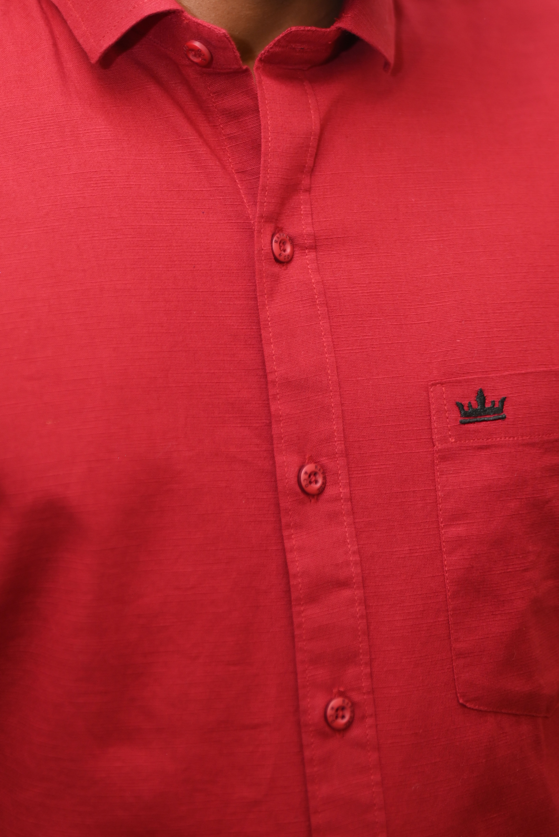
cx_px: 280
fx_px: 1163
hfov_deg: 27.0
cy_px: 418
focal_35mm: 50
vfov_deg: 39.6
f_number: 2
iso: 160
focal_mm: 50
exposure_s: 1/200
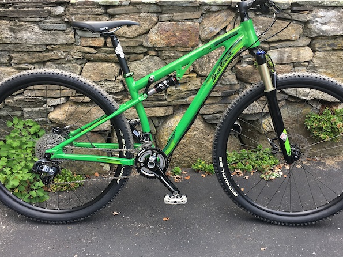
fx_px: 386
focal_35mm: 39
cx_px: 178
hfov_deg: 47.9
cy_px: 126
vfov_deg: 36.8
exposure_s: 1/60
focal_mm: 4.15
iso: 25
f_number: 2.2
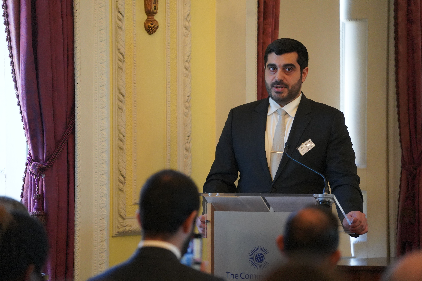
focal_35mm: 200
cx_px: 211
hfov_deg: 10.3
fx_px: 2344
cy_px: 140
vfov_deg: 6.9
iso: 8000
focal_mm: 200
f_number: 4
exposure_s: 1/250
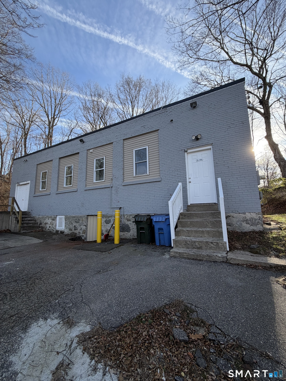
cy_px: 190
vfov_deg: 102.1
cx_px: 143
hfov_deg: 85.7
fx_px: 154
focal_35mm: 14
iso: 50
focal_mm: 2.22
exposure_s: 1/502
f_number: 2.2
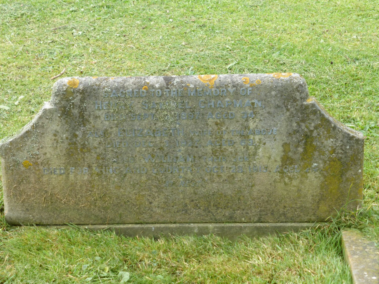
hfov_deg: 16.6
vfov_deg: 12.5
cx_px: 190
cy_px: 142
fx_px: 1303
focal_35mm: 119
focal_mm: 19.4
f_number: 5.3
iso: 125
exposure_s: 1/80
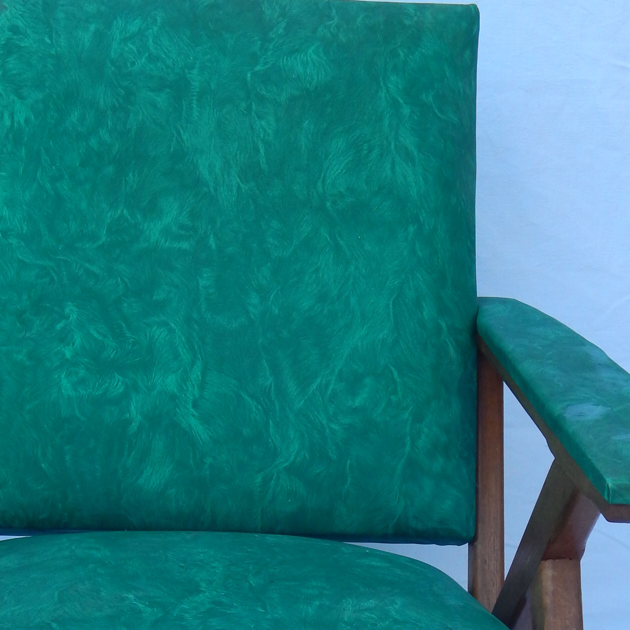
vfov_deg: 20.4
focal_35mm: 82
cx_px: 240
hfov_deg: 21.1
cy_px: 636
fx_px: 1688
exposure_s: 1/200
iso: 125
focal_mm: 6.8
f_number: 3.4
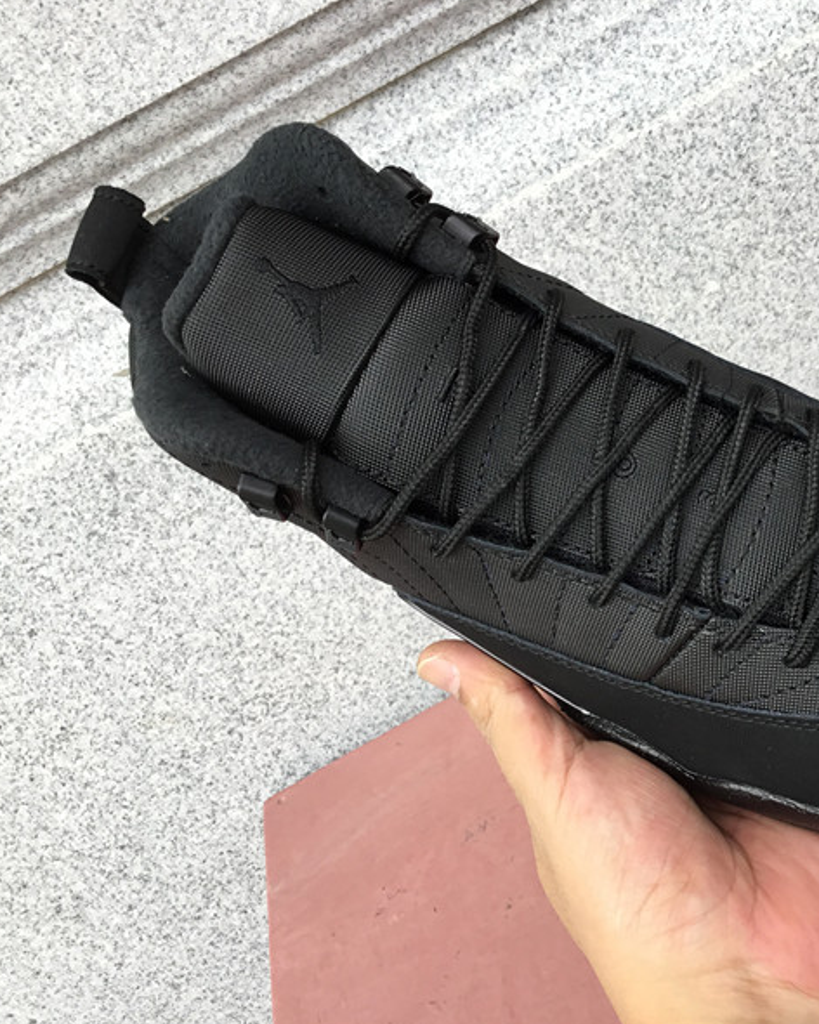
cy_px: 515
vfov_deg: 44.8
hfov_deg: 35.1
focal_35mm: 41
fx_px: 1242
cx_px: 682
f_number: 2.4
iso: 32
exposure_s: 1/100
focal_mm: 3.3
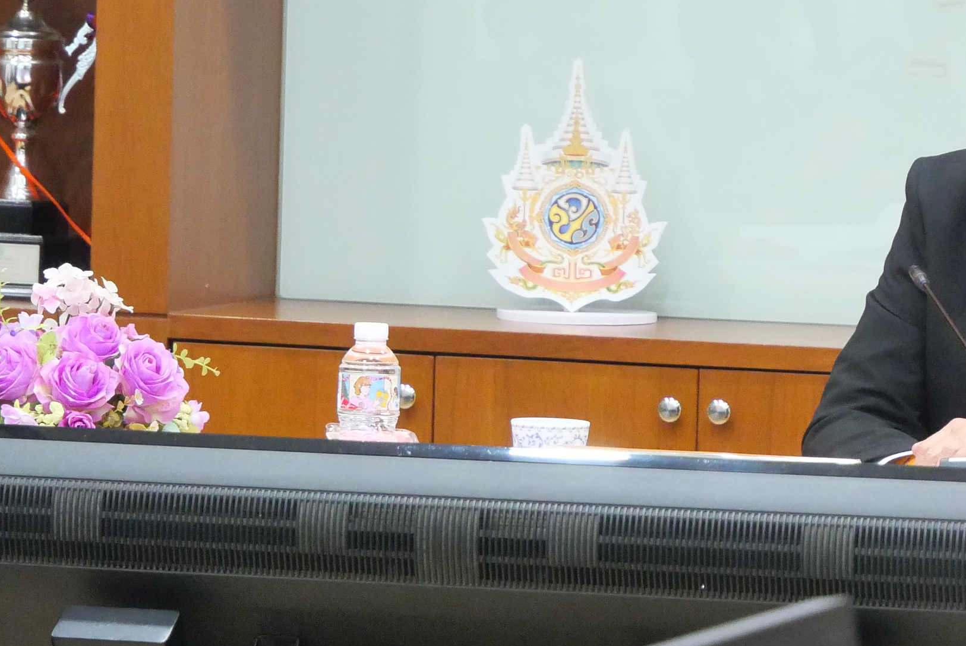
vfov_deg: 4.9
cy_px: 137
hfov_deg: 7.3
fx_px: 7600
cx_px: 766
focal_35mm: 283
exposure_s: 1/15
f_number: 5.6
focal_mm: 60
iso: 3200
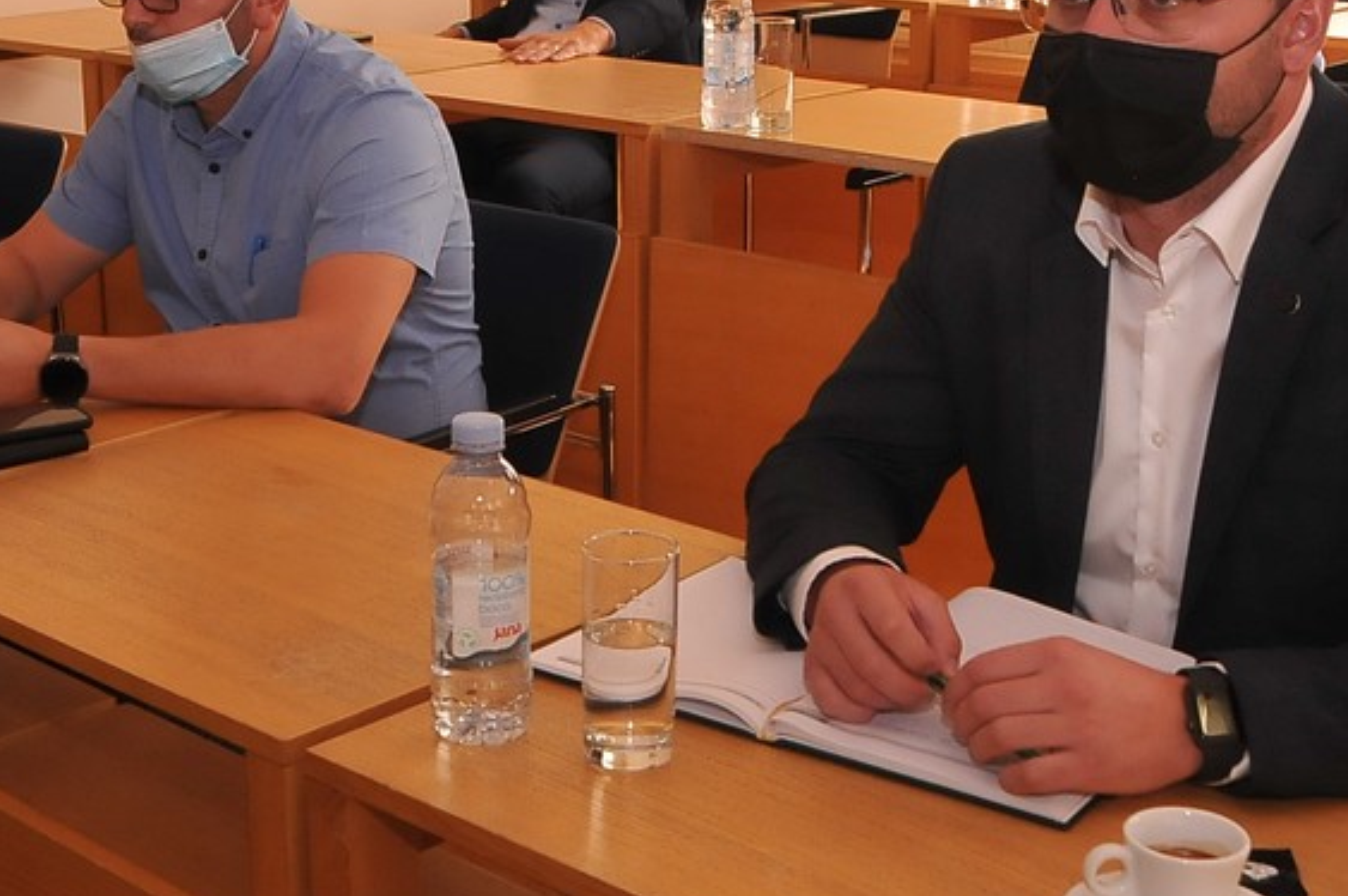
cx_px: 488
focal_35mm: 60
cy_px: 323
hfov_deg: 33.2
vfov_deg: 22.5
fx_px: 2244
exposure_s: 1/200
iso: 1000
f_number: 9
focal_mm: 22
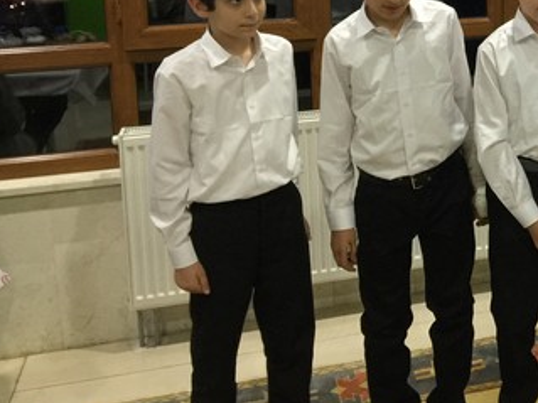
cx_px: 538
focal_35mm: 61
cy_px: 3
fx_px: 948
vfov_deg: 23.1
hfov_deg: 29.6
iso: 100
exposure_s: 1/17
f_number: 2.2
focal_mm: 4.15
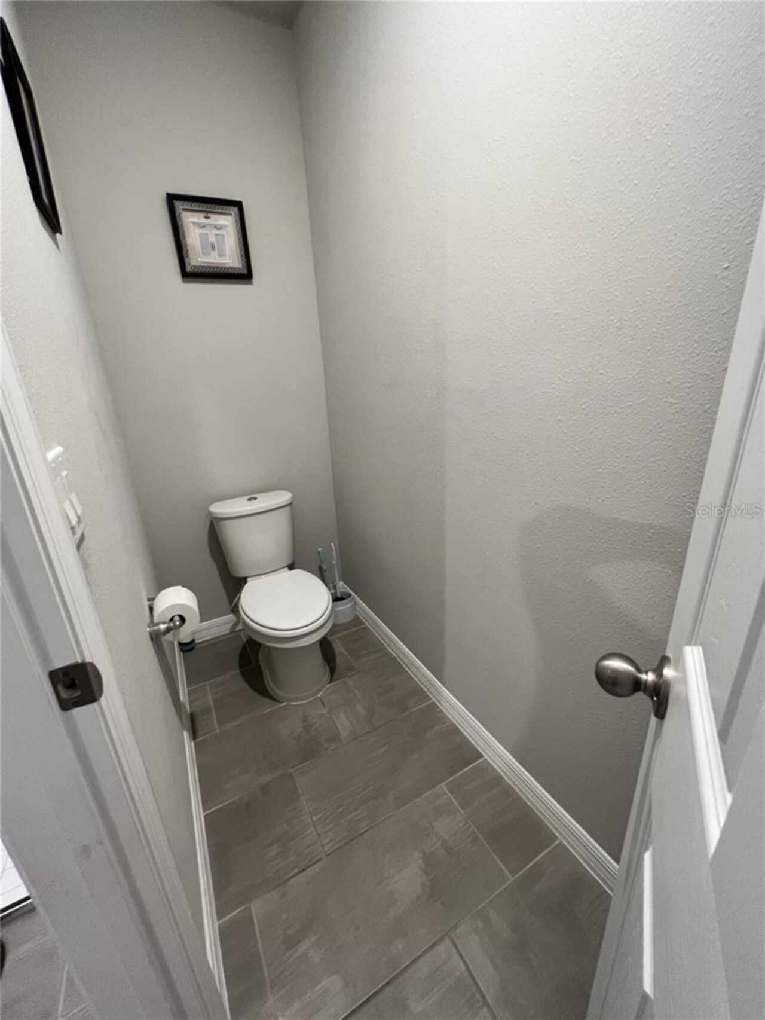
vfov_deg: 106.2
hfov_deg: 89.9
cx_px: 382
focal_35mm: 13
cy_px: 510
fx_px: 383
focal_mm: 1.57
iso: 250
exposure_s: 1/60
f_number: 1.8
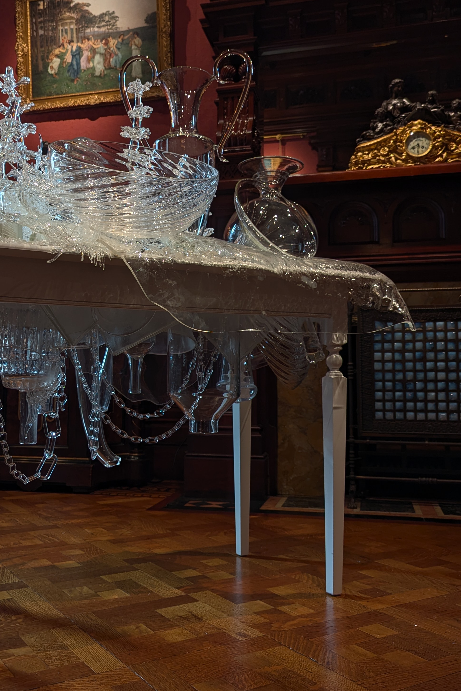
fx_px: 672
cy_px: 343
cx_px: 183
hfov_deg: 37.7
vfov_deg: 54.4
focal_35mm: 35
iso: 281
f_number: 1.85
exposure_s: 1/120
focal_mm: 6.81
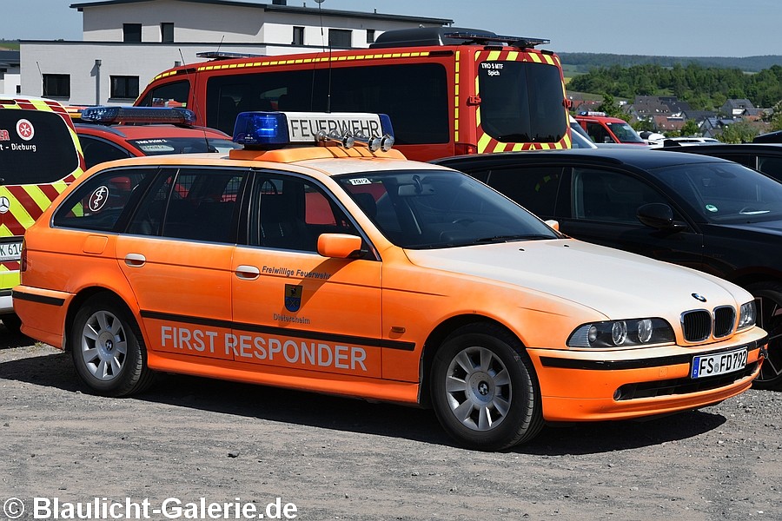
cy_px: 260
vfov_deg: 18.9
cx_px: 391
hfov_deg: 28.1
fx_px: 1564
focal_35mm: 72
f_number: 10
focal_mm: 72
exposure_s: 1/500
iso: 200
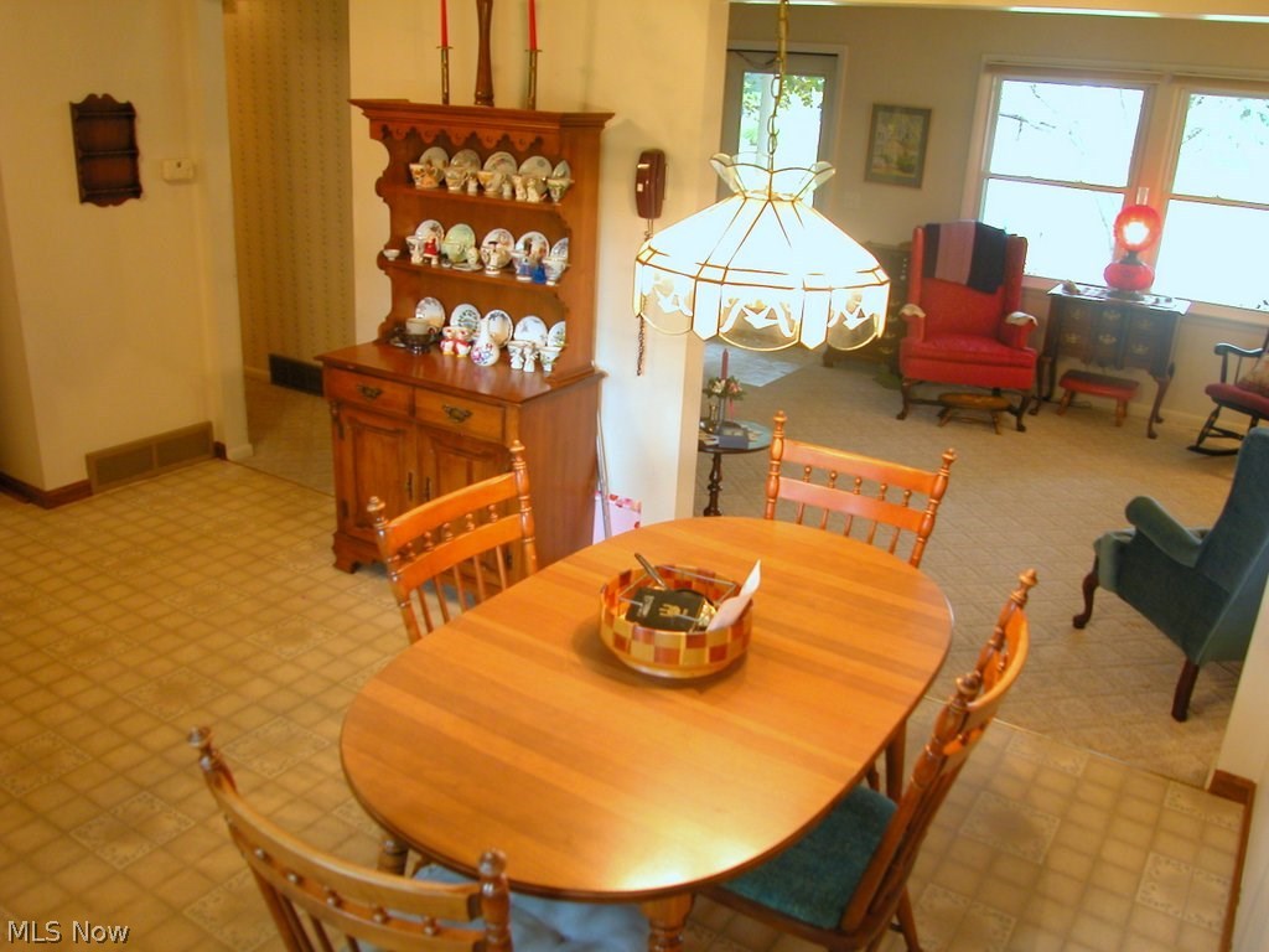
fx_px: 1026
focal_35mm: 28
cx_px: 634
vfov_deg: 49.7
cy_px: 476
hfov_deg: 63.4
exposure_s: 1/5.5
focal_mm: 7.1
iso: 100
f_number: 2.8
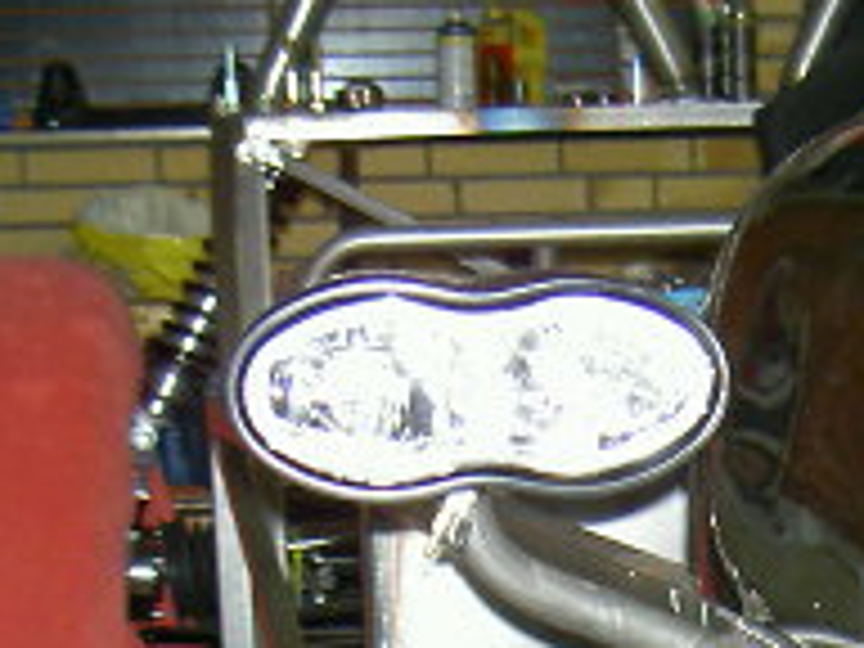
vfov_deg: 11.0
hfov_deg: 14.8
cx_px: 922
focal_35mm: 130
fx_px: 3245
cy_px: 954
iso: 100
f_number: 2.8
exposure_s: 1/59.5
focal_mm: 8
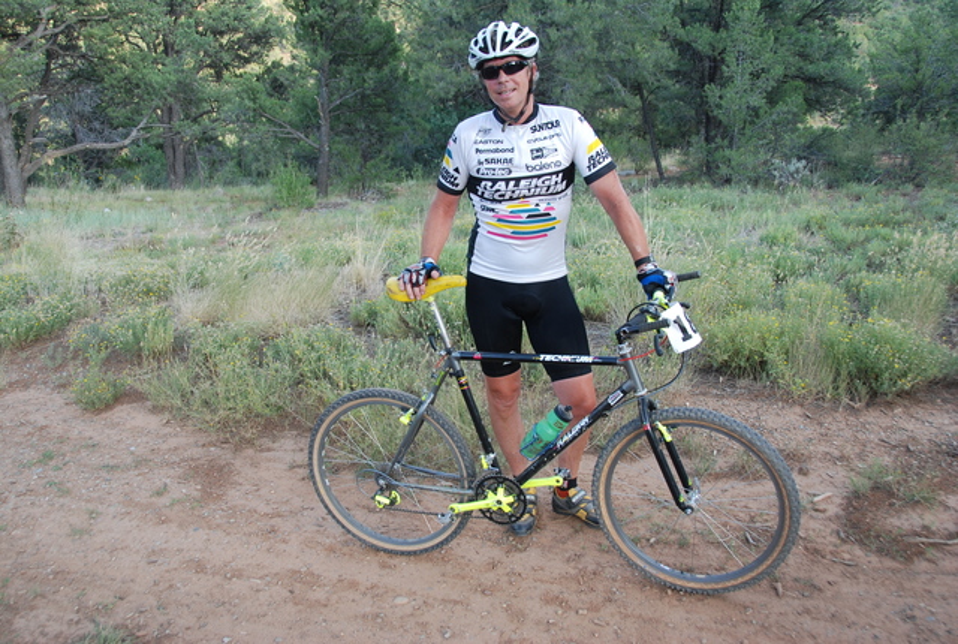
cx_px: 479
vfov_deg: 40.2
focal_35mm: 33
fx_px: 880
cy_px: 322
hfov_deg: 57.1
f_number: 4.5
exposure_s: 1/80
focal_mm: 22
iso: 200
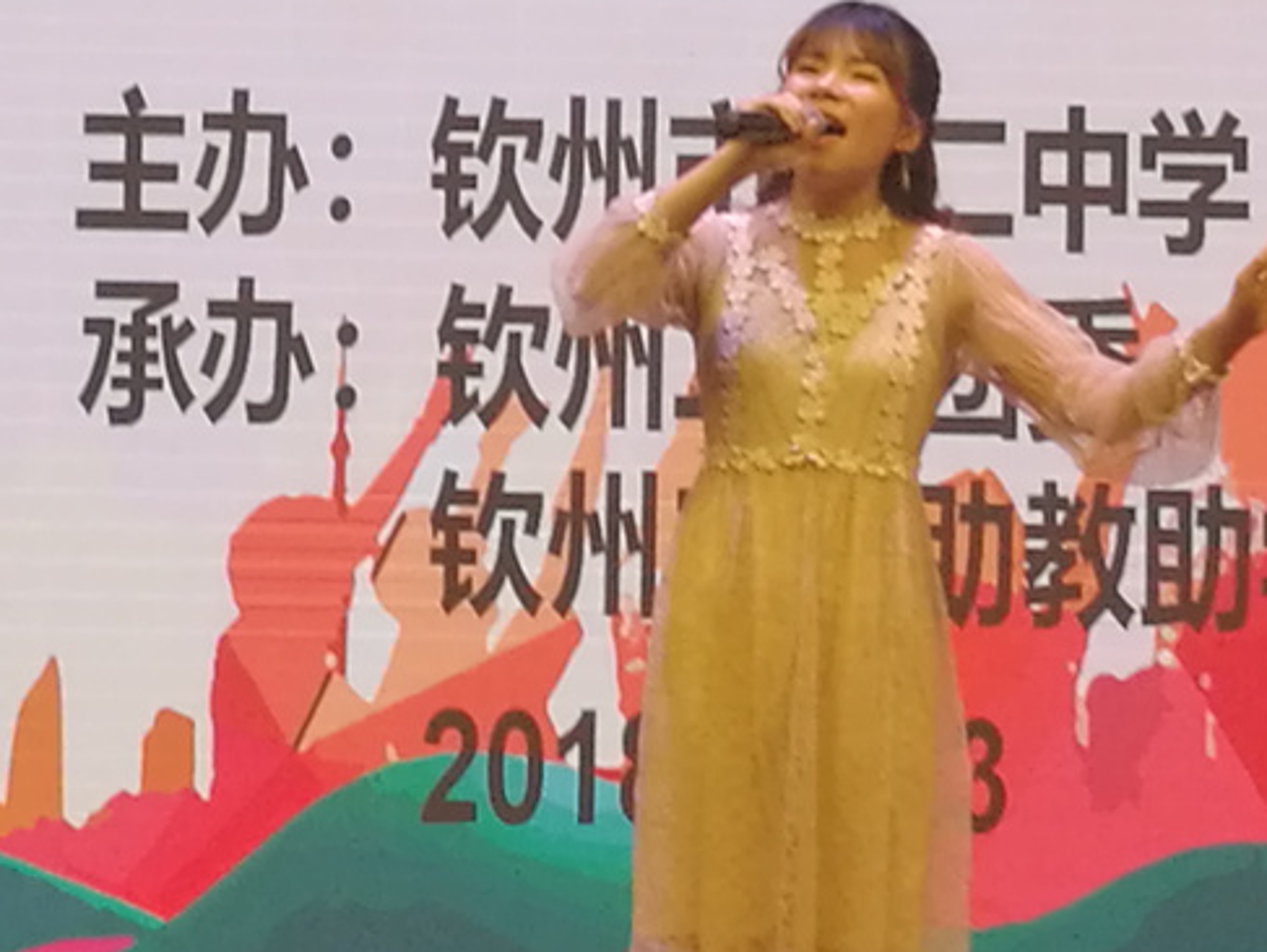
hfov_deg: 12.5
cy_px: 182
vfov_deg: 9.4
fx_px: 5787
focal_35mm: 158
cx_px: 648
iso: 160
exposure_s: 1/60
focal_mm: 4.5
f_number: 2.2
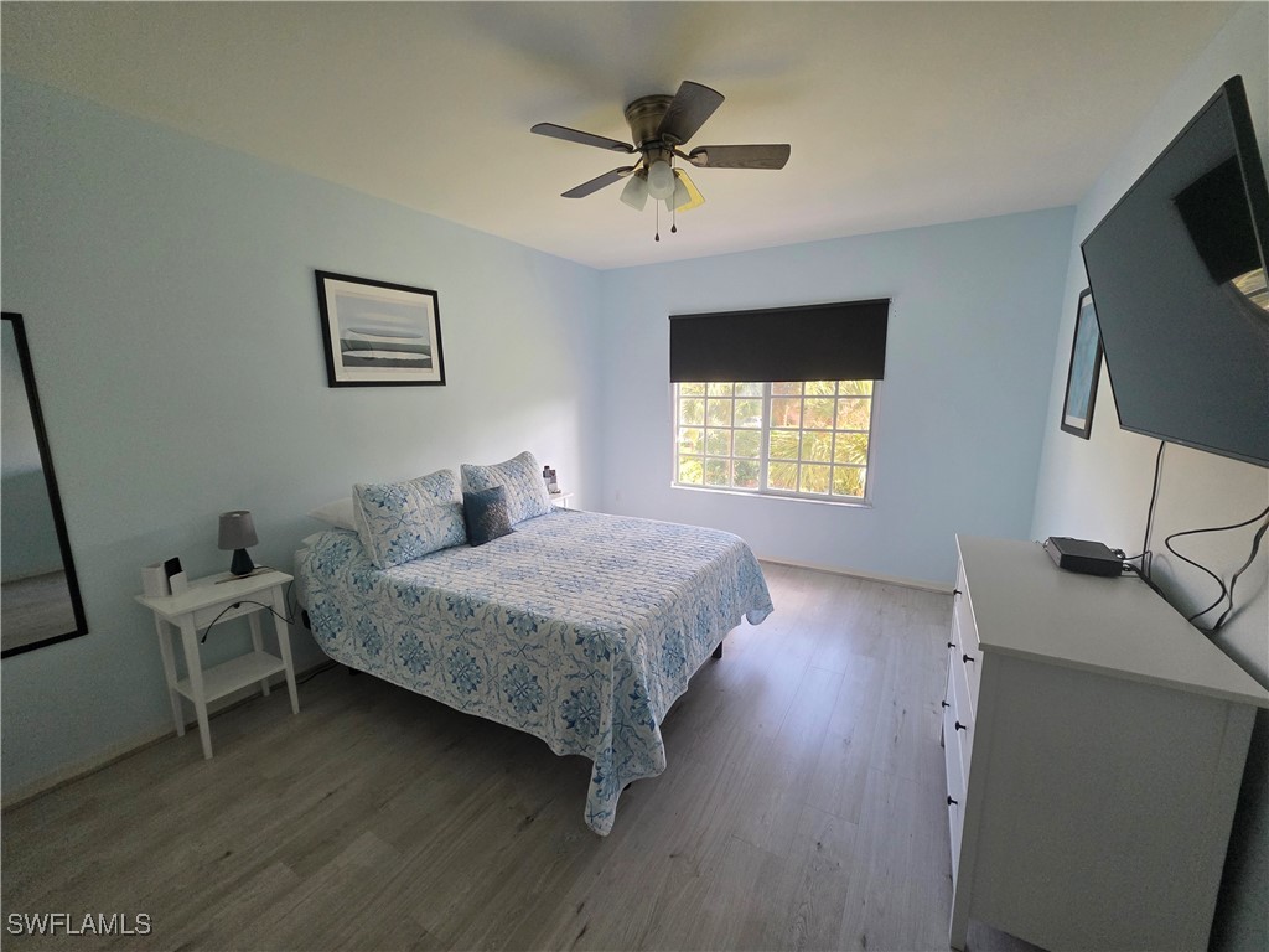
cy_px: 476
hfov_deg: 106.2
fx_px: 477
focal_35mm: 13
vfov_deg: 89.9
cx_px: 634
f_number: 1.9
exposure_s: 1/359
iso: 400
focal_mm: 2.2
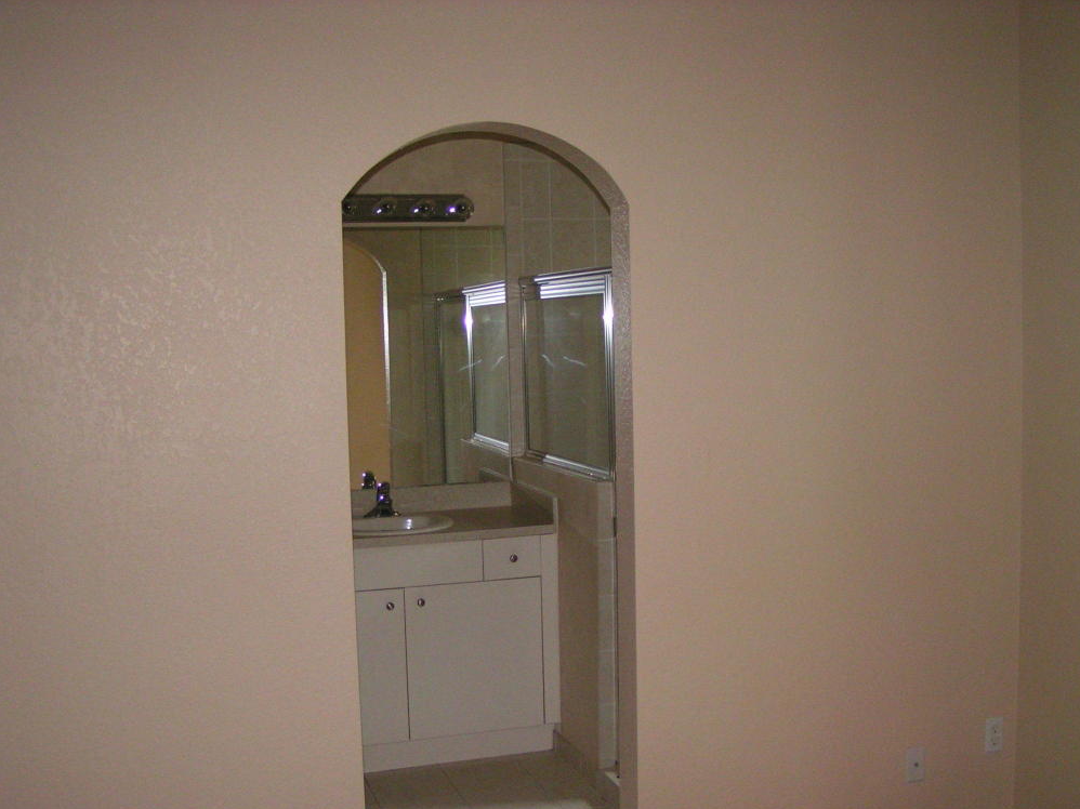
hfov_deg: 47.9
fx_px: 1216
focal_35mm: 39
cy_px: 414
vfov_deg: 36.8
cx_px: 536
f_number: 2.8
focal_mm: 5.8
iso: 200
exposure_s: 1/40
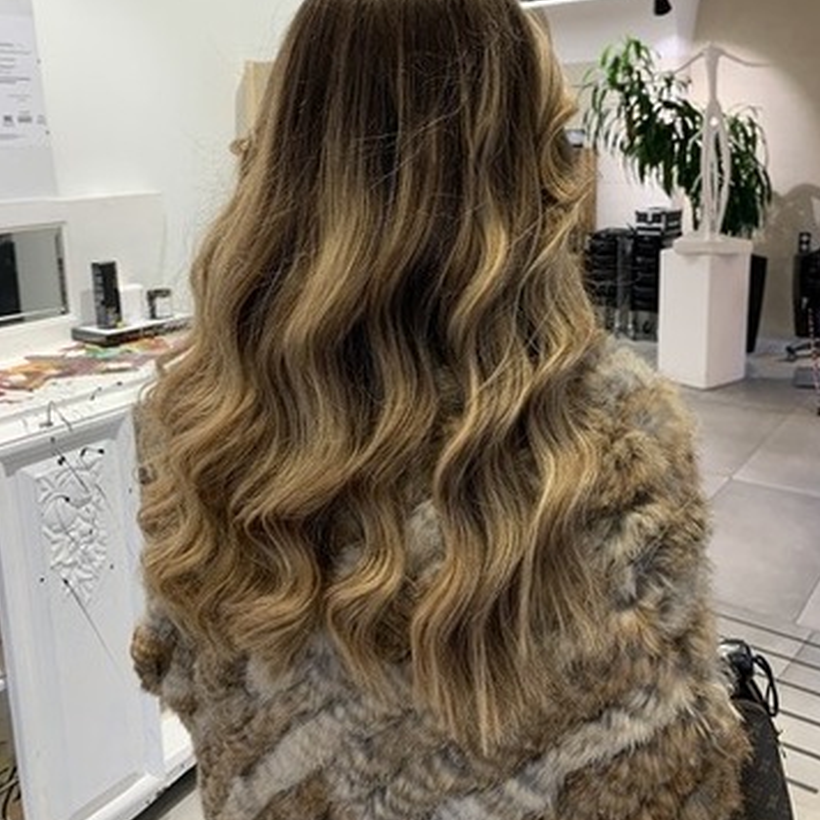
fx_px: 831
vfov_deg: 52.1
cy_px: 316
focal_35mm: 31
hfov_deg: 52.5
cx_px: 410
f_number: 1.8
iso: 80
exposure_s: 1/100
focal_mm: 4.25
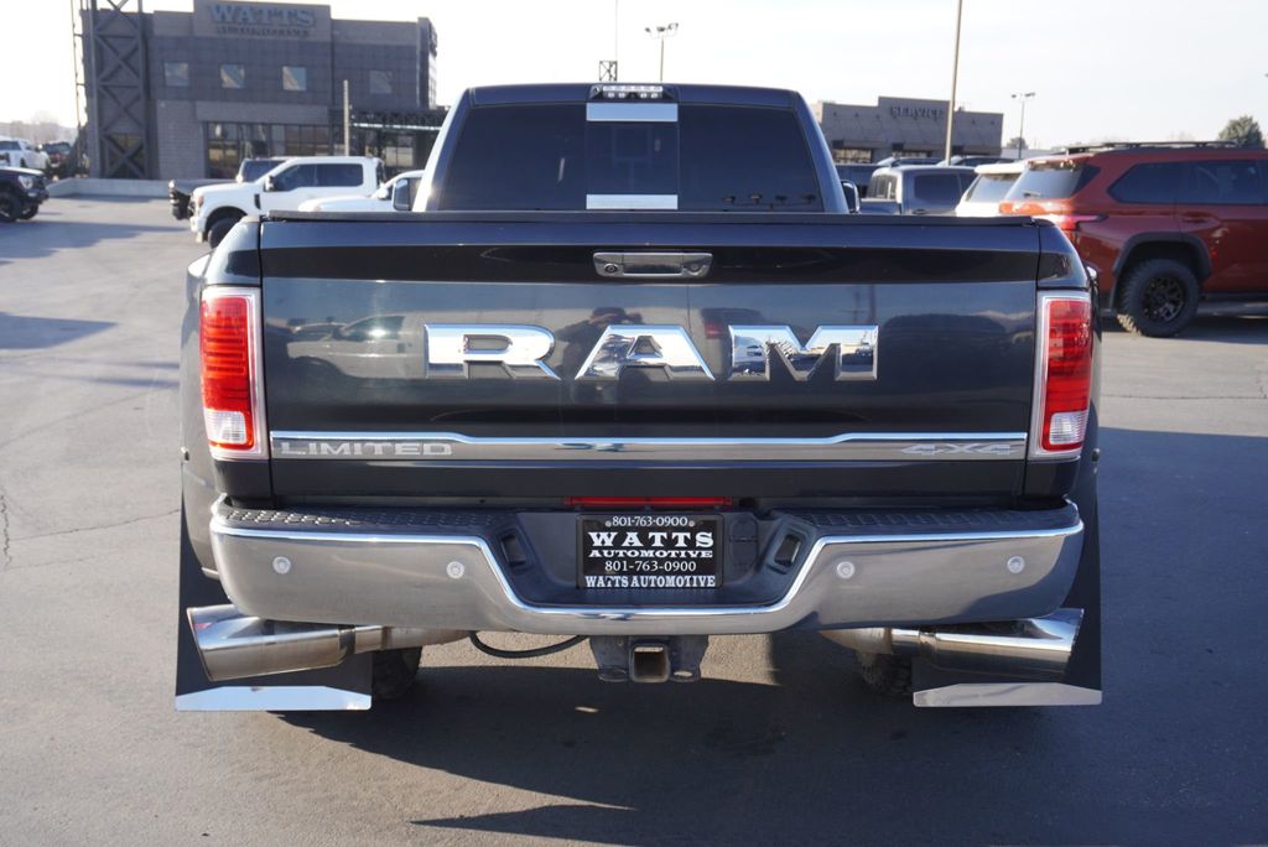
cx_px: 634
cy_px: 424
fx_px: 1216
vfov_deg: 38.4
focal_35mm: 34
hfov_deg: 55.1
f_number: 5.6
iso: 100
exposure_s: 1/125
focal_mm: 23
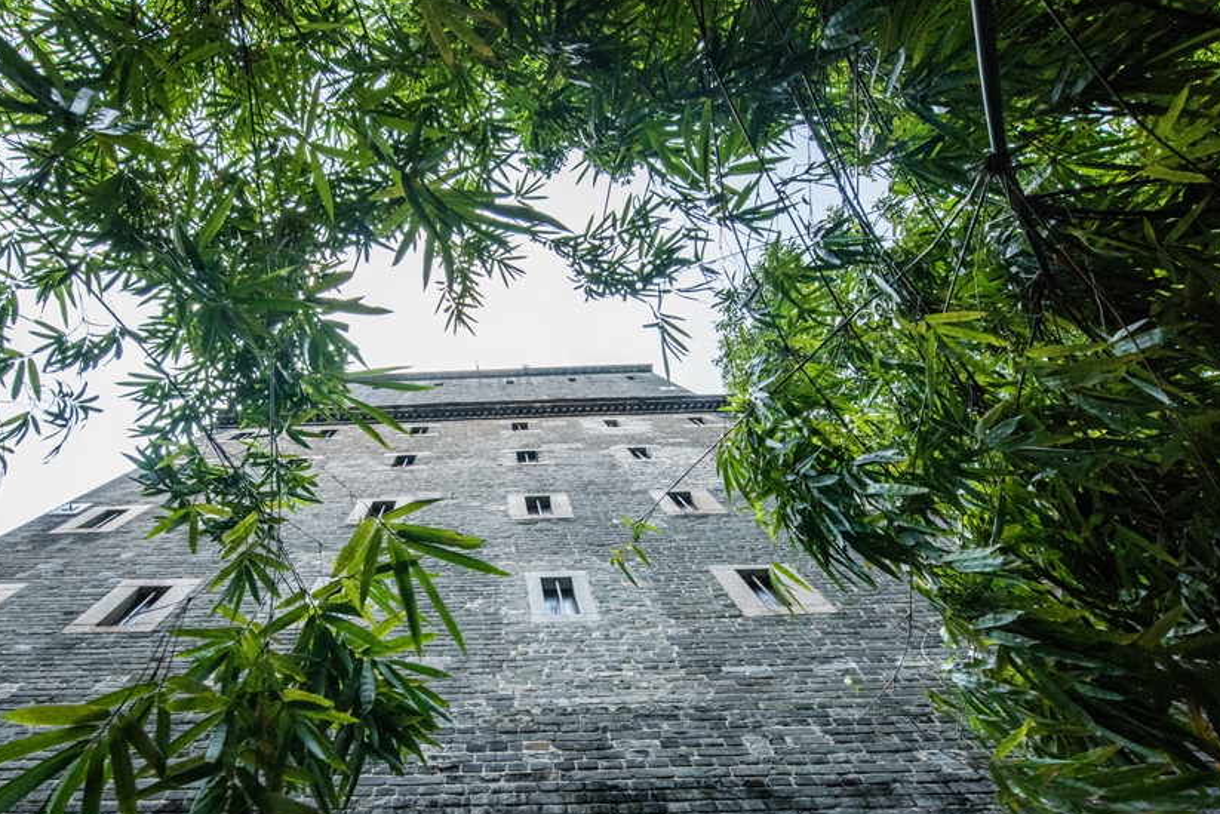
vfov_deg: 59.1
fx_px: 712
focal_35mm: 21
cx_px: 485
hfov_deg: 80.2
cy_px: 480
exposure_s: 1/100
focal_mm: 16
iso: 1250
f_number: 11
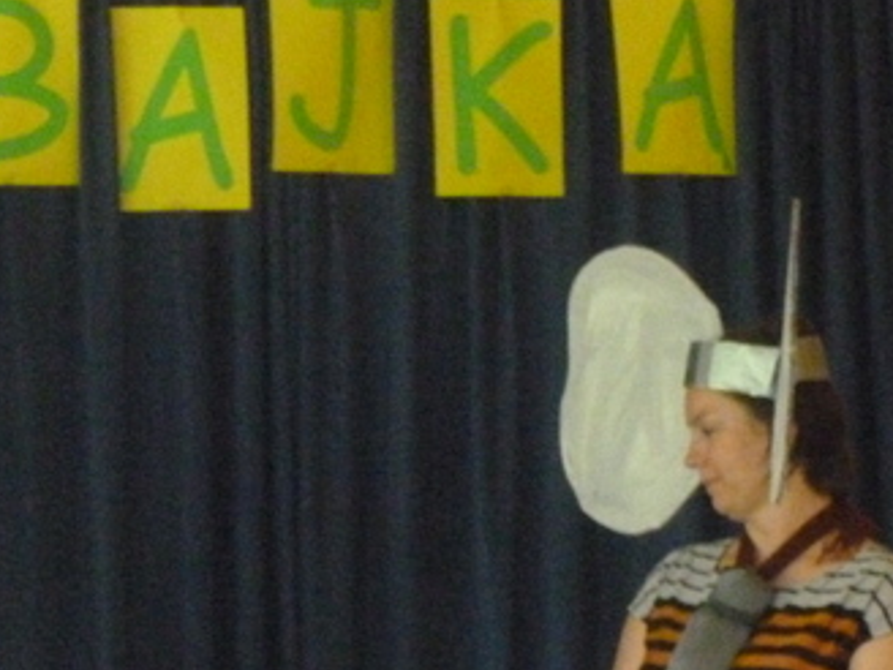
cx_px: 223
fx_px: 6475
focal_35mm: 251
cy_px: 790
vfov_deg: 5.9
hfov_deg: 7.9
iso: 1000
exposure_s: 1/60
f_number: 4.8
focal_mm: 18.3
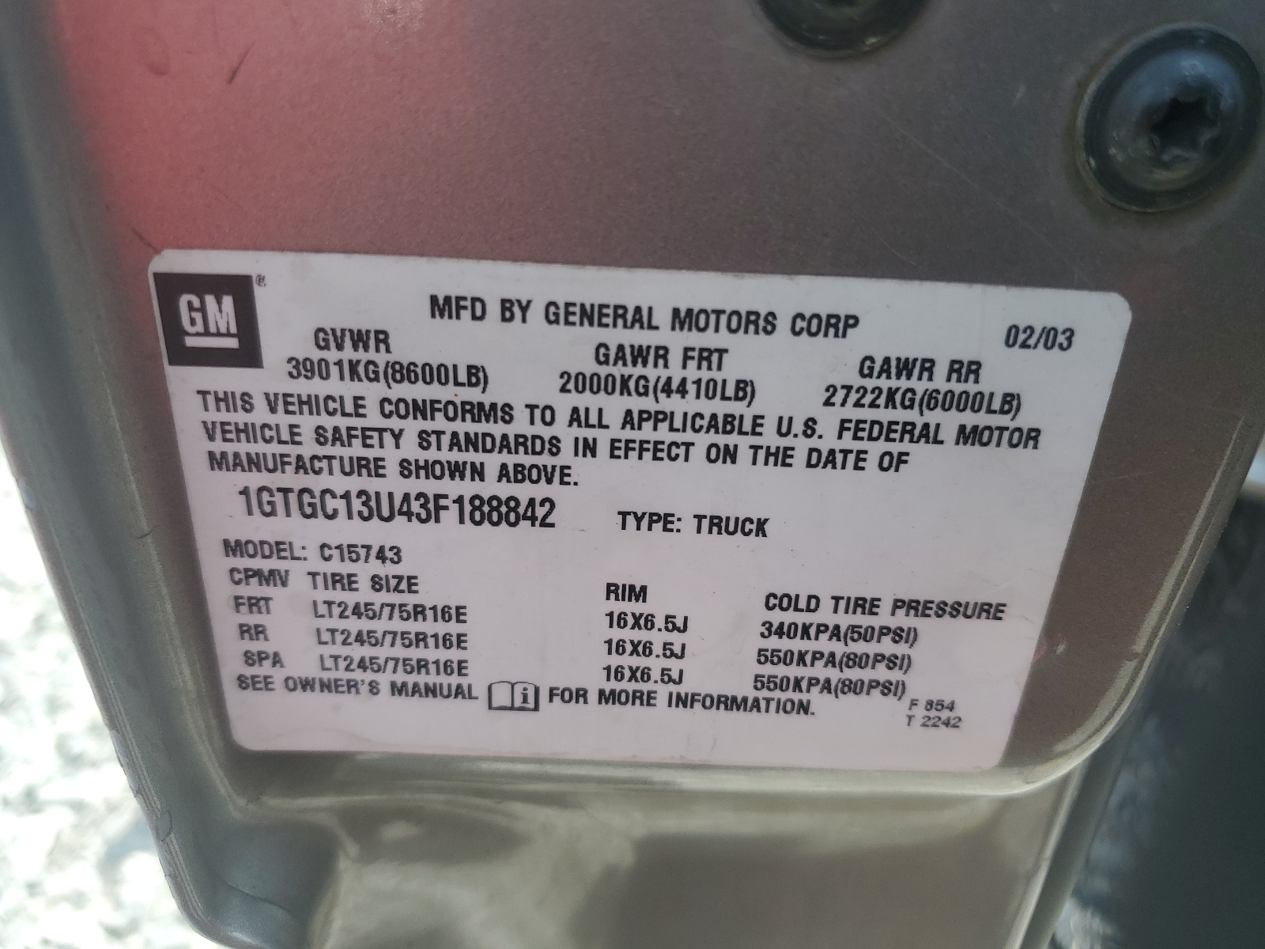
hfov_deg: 67.3
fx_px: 950
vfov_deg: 53.1
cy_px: 474
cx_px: 632
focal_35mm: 26
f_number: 1.5
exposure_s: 1/1111
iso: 50
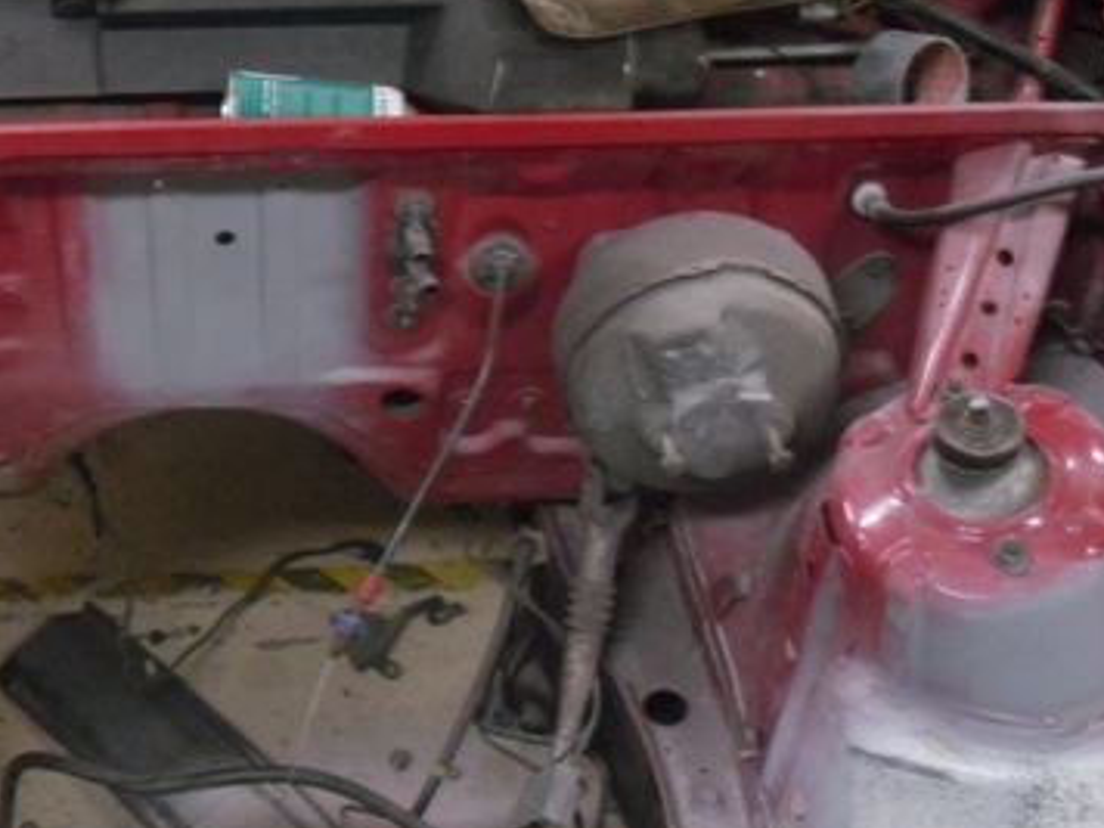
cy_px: 229
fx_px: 2009
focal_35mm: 63
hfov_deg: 30.2
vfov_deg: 23.1
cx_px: 270
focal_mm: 6.3
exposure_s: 1/19
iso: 400
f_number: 3
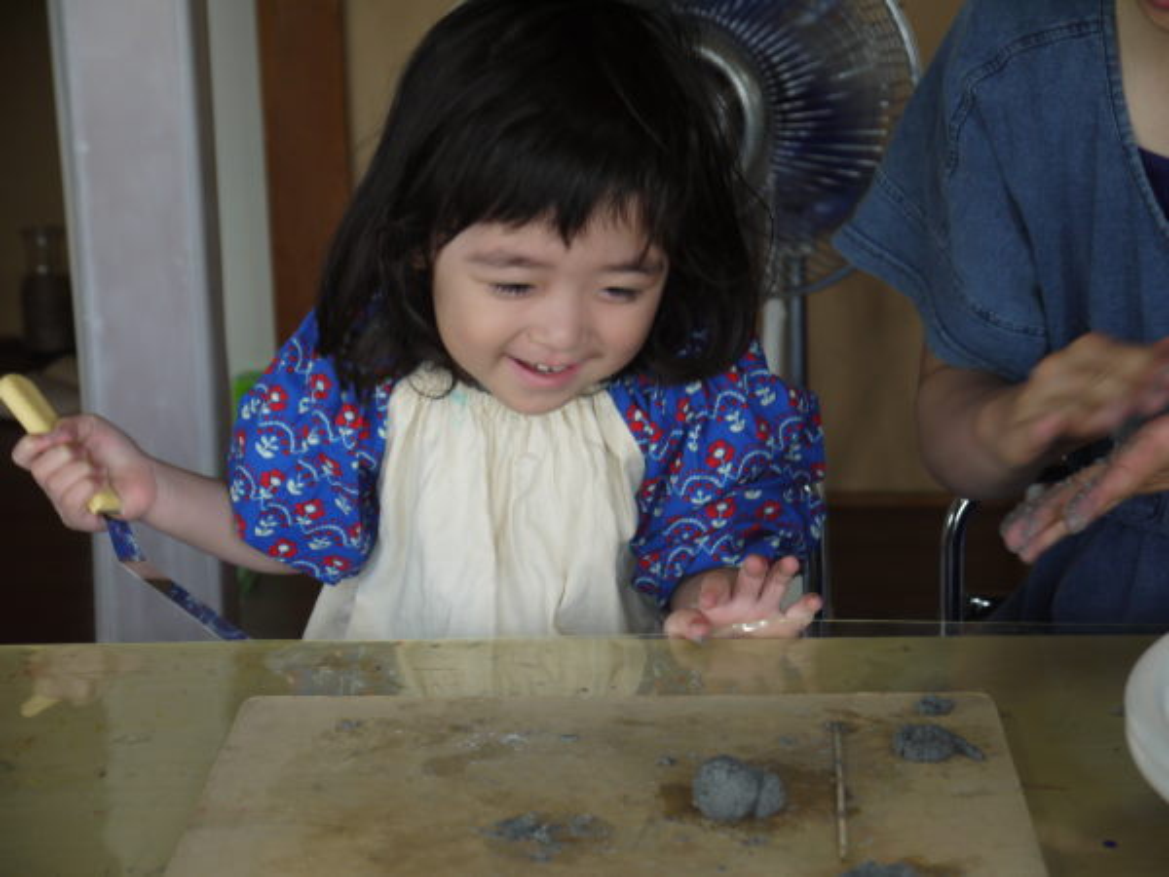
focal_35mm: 84
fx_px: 2837
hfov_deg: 23.3
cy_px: 438
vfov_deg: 17.6
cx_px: 584
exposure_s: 1/80
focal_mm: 42
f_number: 5.6
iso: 250
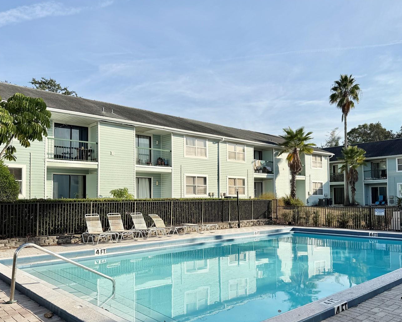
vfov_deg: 49.8
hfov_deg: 60.3
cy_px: 183
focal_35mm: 29
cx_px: 220
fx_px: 345
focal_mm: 6.76
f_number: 1.78
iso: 80
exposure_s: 1/5319
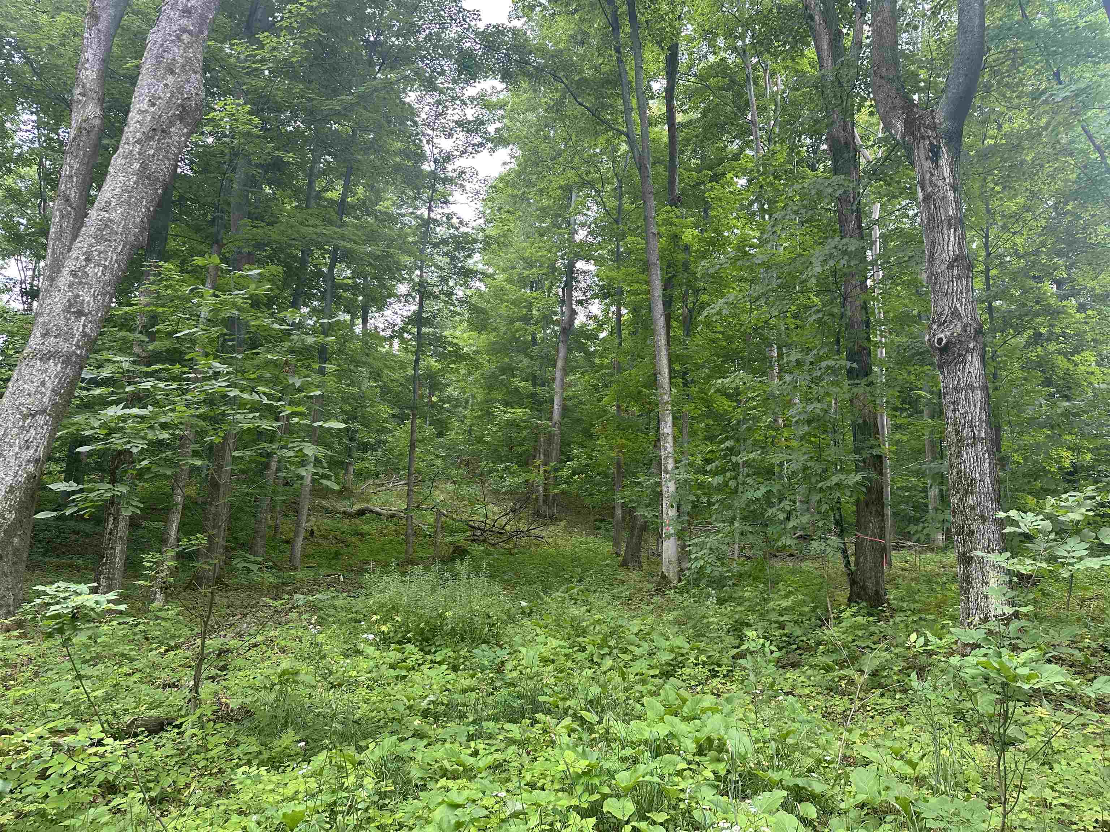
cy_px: 416
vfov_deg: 56.8
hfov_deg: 71.6
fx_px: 770
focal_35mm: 24
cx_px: 555
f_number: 1.78
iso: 100
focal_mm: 6.86
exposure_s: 1/164
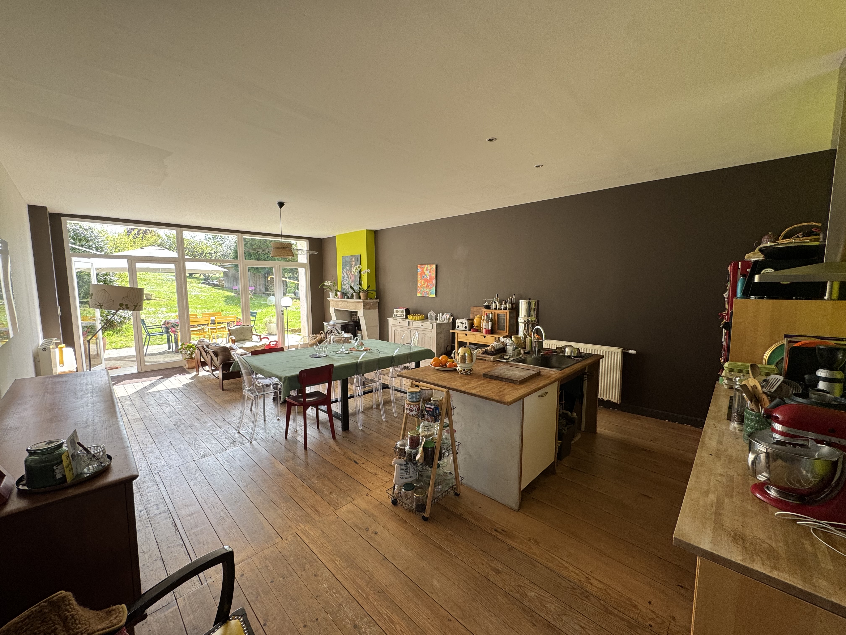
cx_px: 423
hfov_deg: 102.1
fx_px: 342
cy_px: 318
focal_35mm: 14
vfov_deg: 85.7
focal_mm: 2.22
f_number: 2.2
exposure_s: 1/99
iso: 64
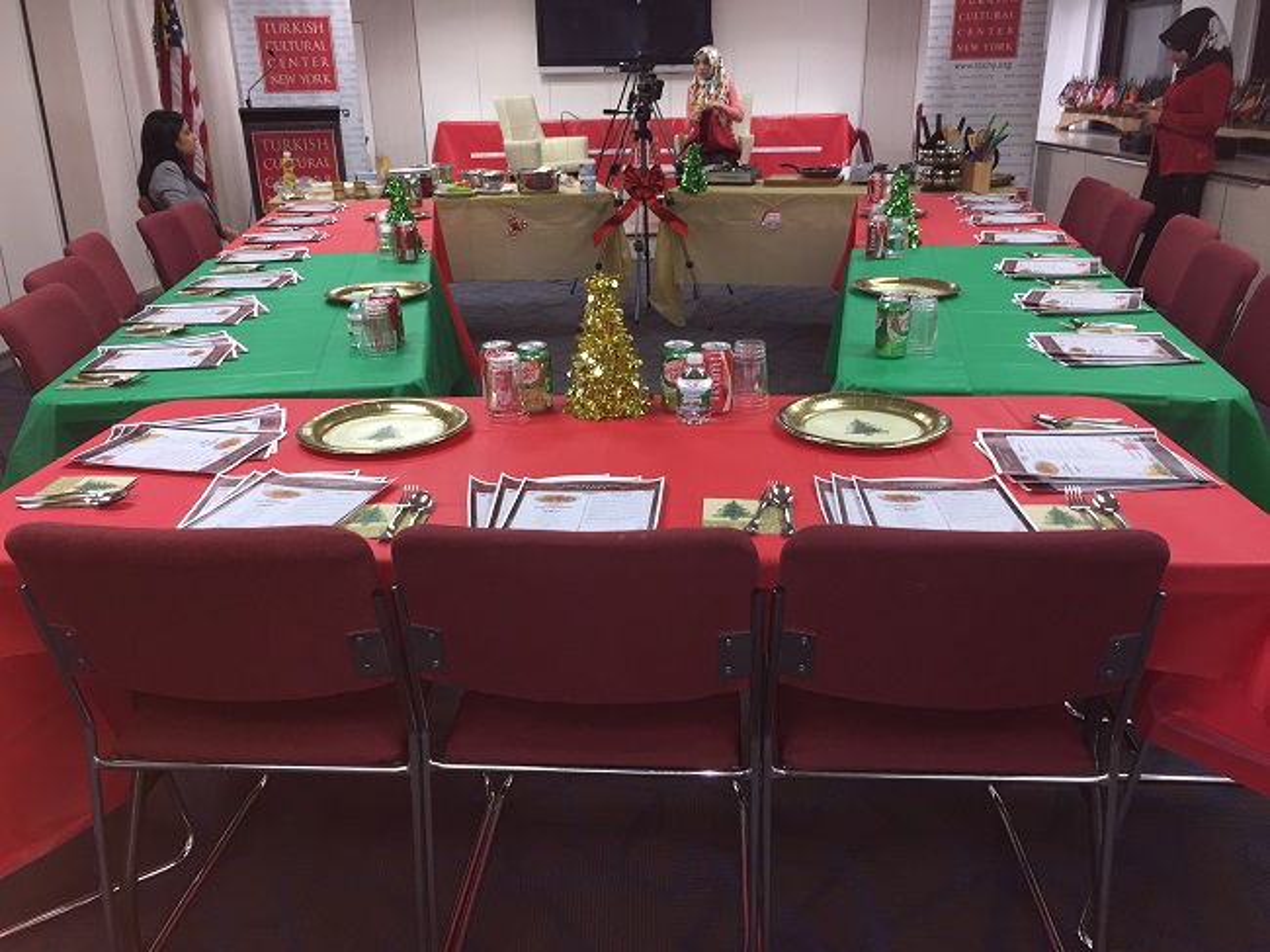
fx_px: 1064
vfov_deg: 48.2
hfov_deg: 61.7
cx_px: 635
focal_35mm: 29
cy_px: 476
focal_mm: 4.15
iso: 80
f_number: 2.2
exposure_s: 1/30
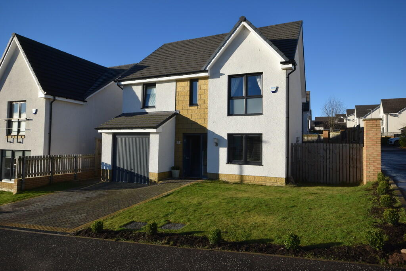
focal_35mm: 24
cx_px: 203
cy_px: 136
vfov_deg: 53.2
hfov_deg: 73.7
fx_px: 271
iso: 200
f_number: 9
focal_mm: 16
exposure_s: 1/320
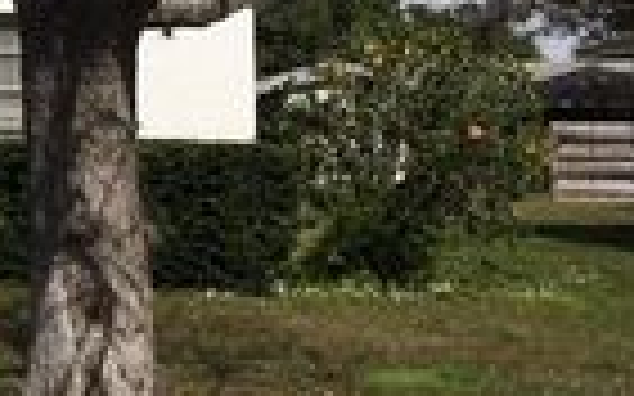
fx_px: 1883
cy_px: -52
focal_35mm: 109
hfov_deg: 16.5
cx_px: -450
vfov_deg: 11.8
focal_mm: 4.15
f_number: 2.2
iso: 25
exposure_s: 1/2849
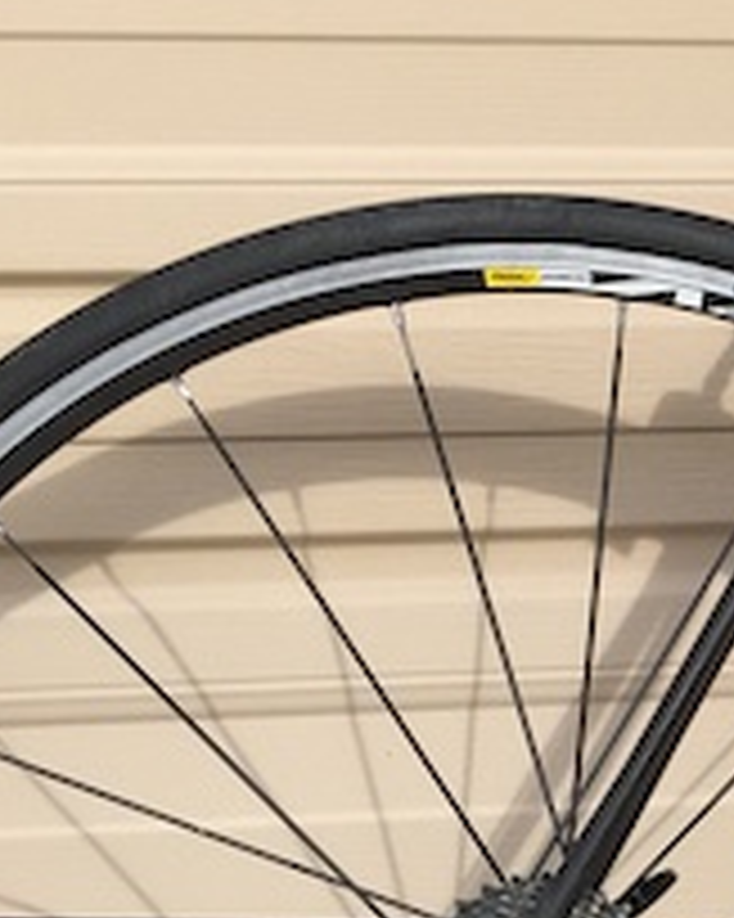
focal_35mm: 111
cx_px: 1531
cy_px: 634
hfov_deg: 12.1
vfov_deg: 17.3
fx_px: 3016
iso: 32
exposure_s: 1/1014
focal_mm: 4.15
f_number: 2.2
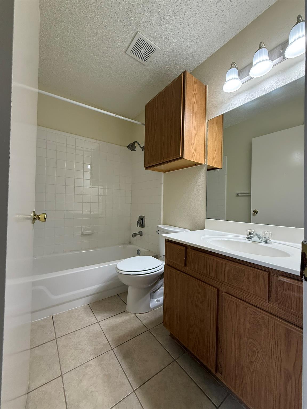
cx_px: 154
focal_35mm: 14
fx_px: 166
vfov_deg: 102.1
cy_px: 204
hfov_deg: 85.7
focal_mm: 2.22
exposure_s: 1/120
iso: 200
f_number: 2.2
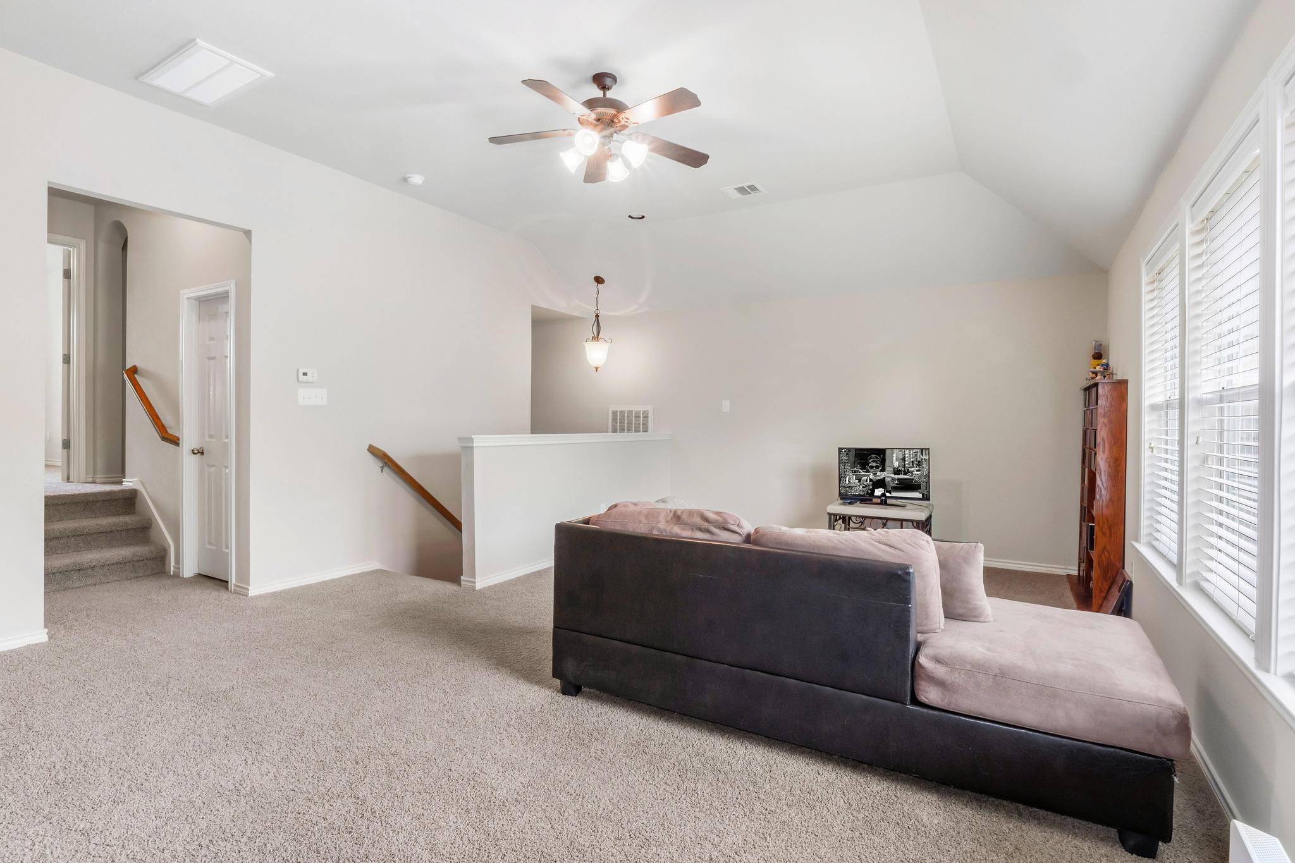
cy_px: 432
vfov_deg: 73.7
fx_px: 575
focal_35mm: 16
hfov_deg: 96.7
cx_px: 648
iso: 200
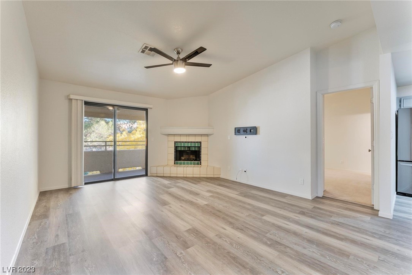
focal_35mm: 15
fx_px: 172
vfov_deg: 77.3
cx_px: 206
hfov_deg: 100.4
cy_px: 138
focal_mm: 15
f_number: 11
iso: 400
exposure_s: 1/1.25
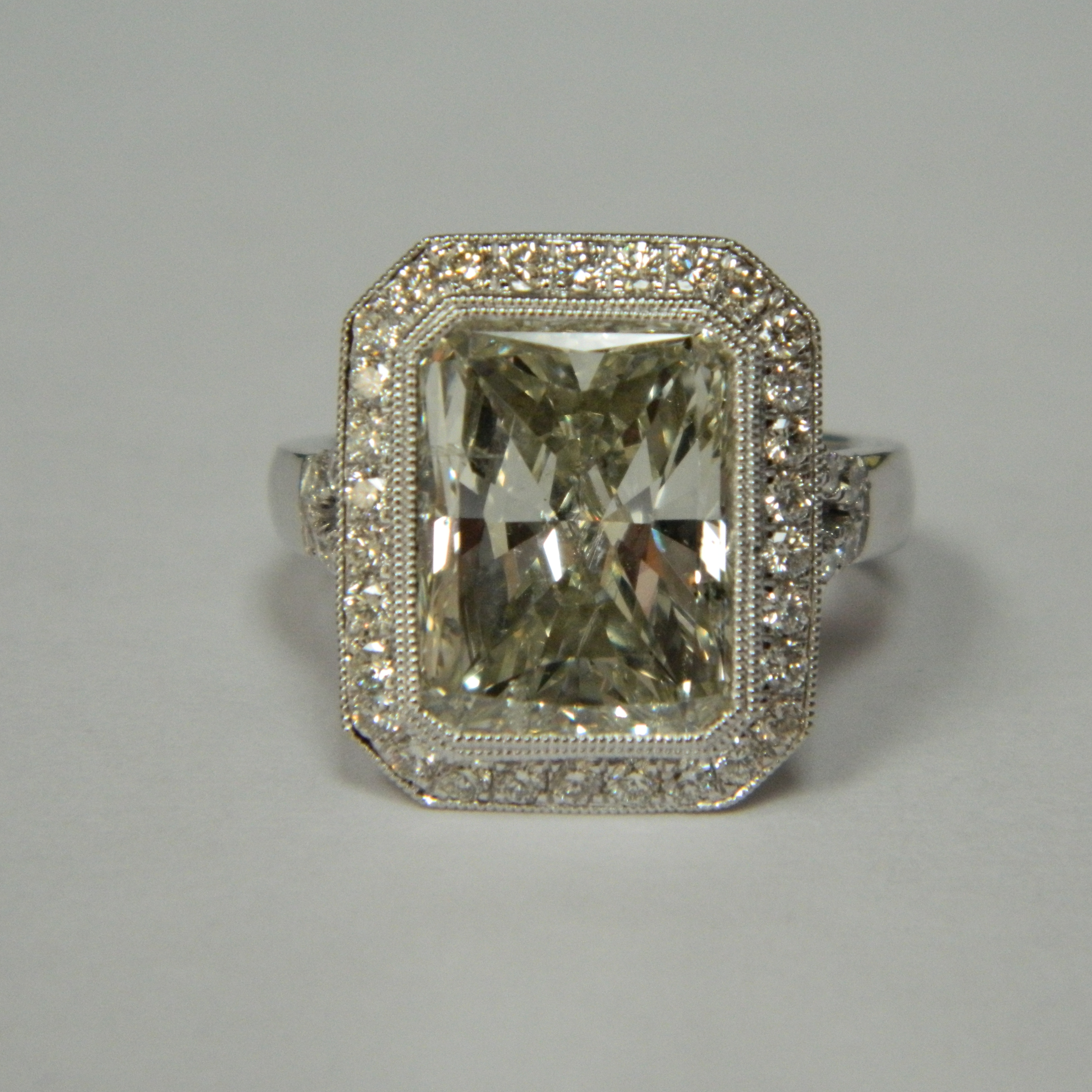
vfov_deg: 9.9
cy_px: 546
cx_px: 598
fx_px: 6317
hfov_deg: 9.9
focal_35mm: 177
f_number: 4.9
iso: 400
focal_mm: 27
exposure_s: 1/50
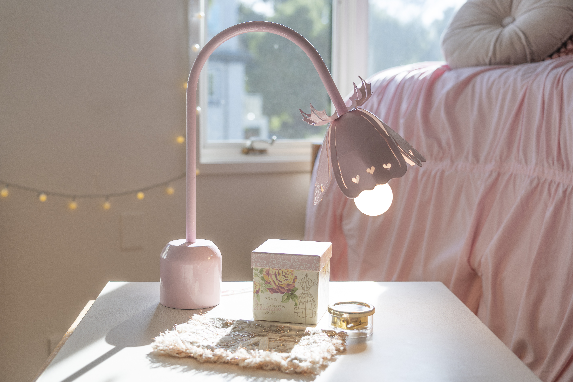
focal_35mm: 50
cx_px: 286
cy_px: 191
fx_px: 796
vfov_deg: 27.0
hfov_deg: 39.6
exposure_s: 1/200
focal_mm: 50
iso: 100
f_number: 4
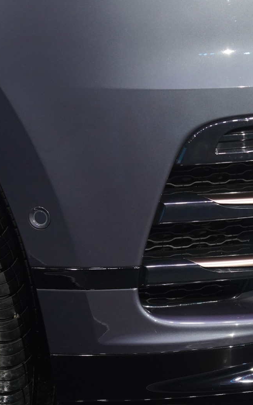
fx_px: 3178
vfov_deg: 7.3
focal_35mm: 288
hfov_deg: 4.5
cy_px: 197
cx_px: 398
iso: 1600
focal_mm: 123
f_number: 4
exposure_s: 1/250
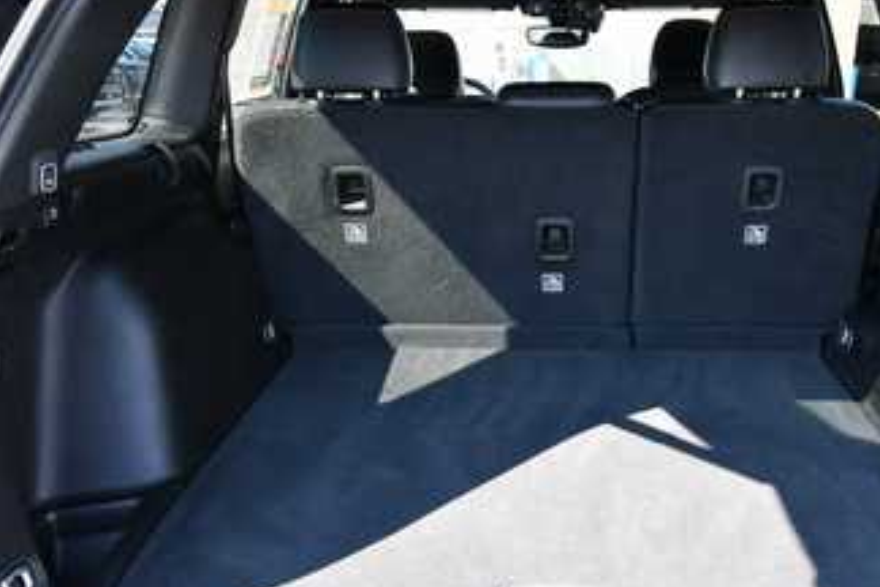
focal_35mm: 37
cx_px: 535
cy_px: 330
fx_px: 904
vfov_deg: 35.9
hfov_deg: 51.5
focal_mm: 20
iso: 800
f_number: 5.6
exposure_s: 1/200
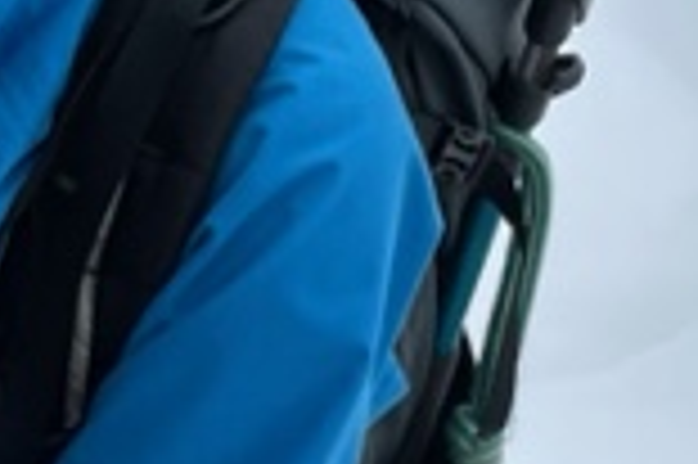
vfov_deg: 12.1
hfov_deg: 16.7
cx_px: -329
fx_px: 2169
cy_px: 428
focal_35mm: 112
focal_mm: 4.2
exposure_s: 1/9804
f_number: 1.6
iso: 32
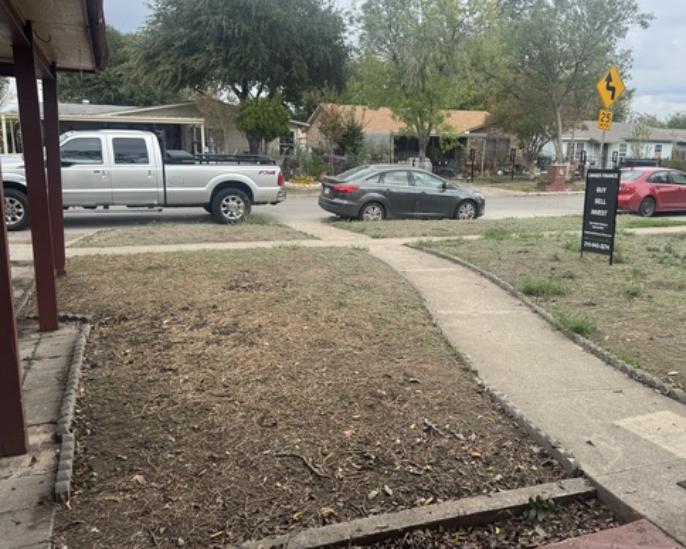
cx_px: 391
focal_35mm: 31
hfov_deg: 57.0
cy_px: 281
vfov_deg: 47.1
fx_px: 629
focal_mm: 6.76
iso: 80
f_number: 1.78
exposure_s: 1/1524
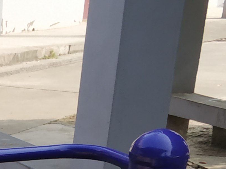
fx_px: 881
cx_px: -154
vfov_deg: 10.0
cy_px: 354
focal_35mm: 135
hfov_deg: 13.4
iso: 203
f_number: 1.8
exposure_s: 1/731
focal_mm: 3.82
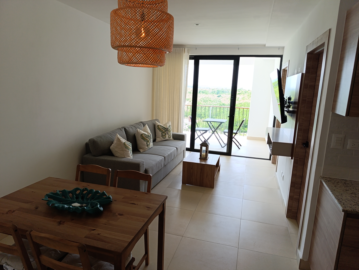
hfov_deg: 73.8
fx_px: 239
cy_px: 135
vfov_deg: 59.0
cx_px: 180
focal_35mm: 23
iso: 100
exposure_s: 1/100
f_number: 1.6
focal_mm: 6.14
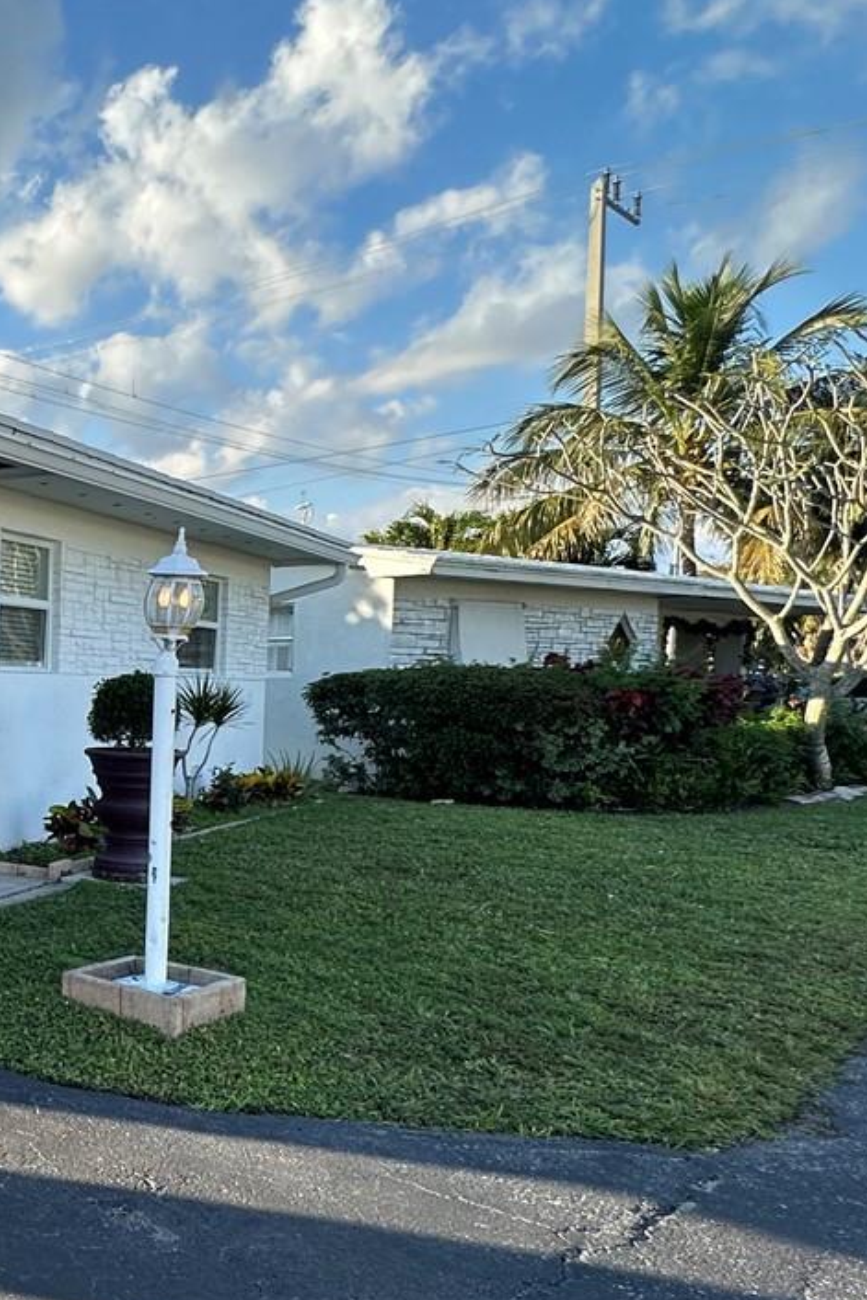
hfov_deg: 29.7
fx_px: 1191
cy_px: 748
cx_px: -329
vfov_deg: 57.0
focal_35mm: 33
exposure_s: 1/596
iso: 40
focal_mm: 2.22
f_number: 2.2
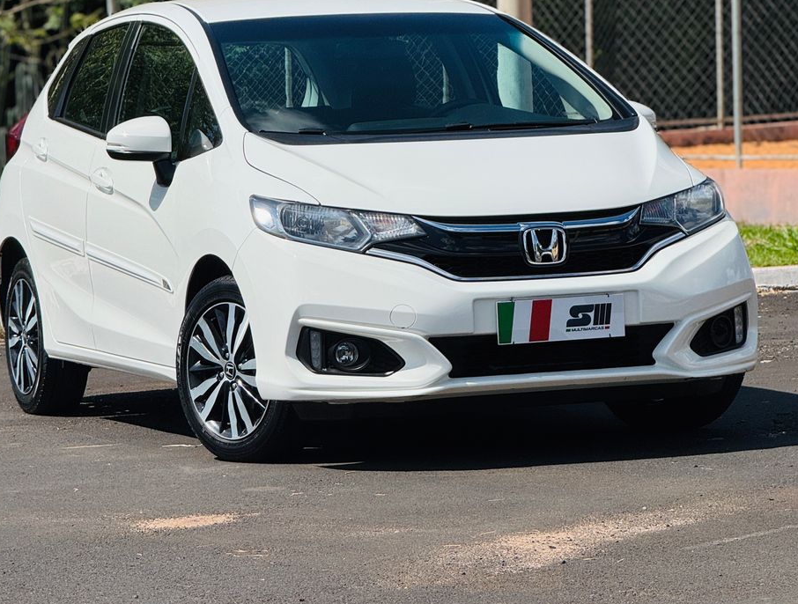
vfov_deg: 11.8
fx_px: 2915
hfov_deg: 15.6
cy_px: 299
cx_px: 393
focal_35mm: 126
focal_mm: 15.66
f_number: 2.8
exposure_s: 1/4651
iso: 50
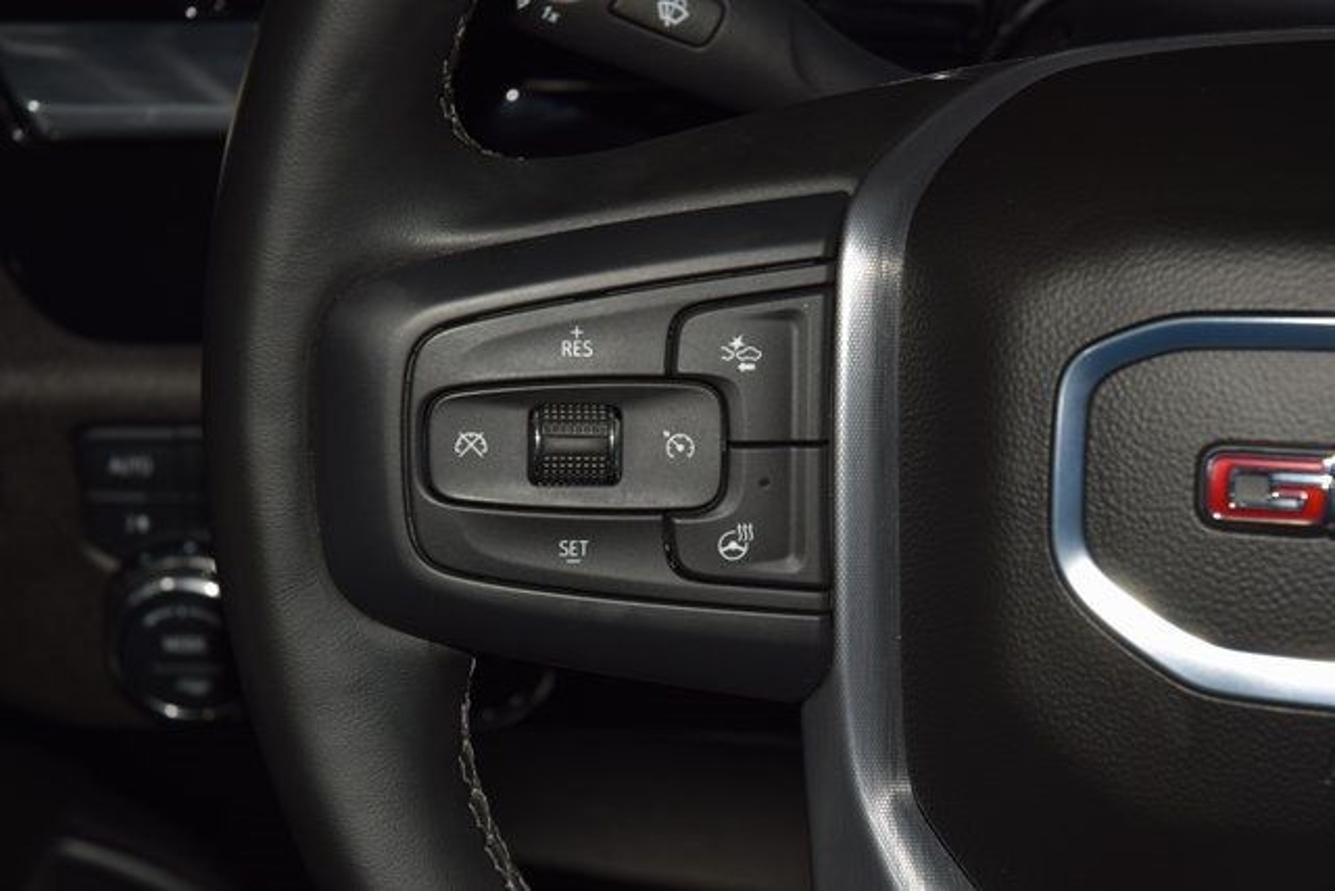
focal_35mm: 105
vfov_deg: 13.0
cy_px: 446
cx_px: 668
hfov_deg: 19.5
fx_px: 3894
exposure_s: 1/125
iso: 100
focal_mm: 70
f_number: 8
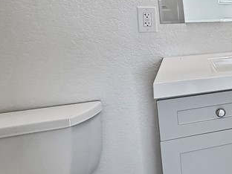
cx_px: 332
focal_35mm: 46
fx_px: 308
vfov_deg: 30.8
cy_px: 38
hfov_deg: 29.1
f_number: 2.2
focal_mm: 2.22
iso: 100
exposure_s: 1/120
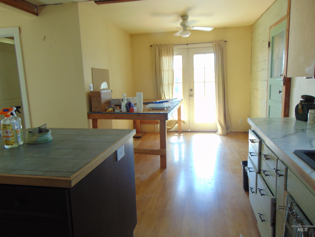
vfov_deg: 54.9
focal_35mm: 25
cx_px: 158
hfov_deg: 69.4
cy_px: 118
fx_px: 227
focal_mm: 4.5
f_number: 3
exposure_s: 1/30
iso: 80
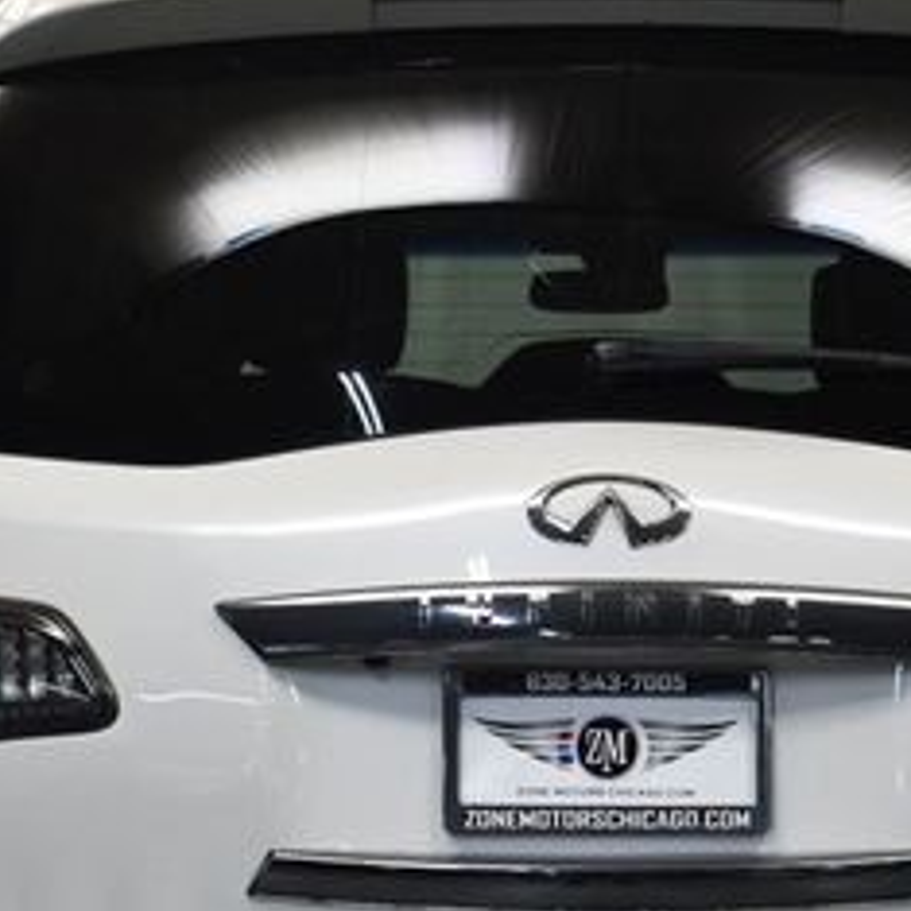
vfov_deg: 15.0
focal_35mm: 116
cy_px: 694
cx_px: 581
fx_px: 3454
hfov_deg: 15.0
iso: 800
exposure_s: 1/200
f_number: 4
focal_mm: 25
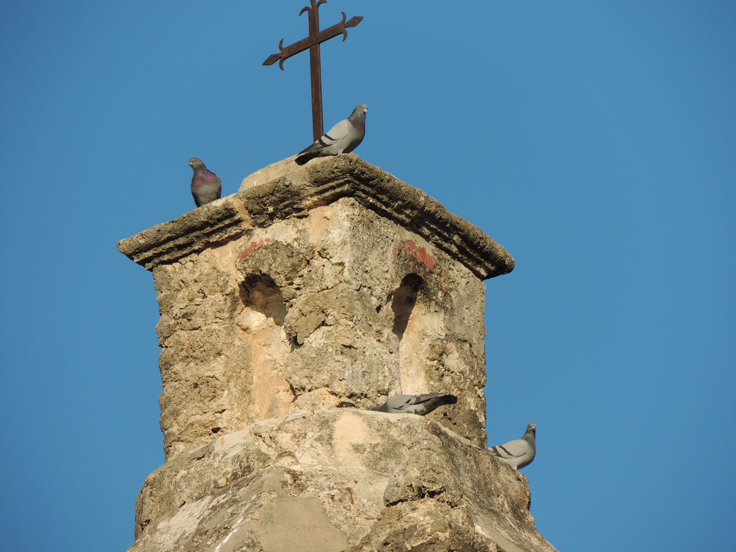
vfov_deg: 2.7
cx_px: 368
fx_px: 11694
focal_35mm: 550
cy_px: 276
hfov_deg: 3.6
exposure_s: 1/640
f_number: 4.9
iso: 100
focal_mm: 98.1
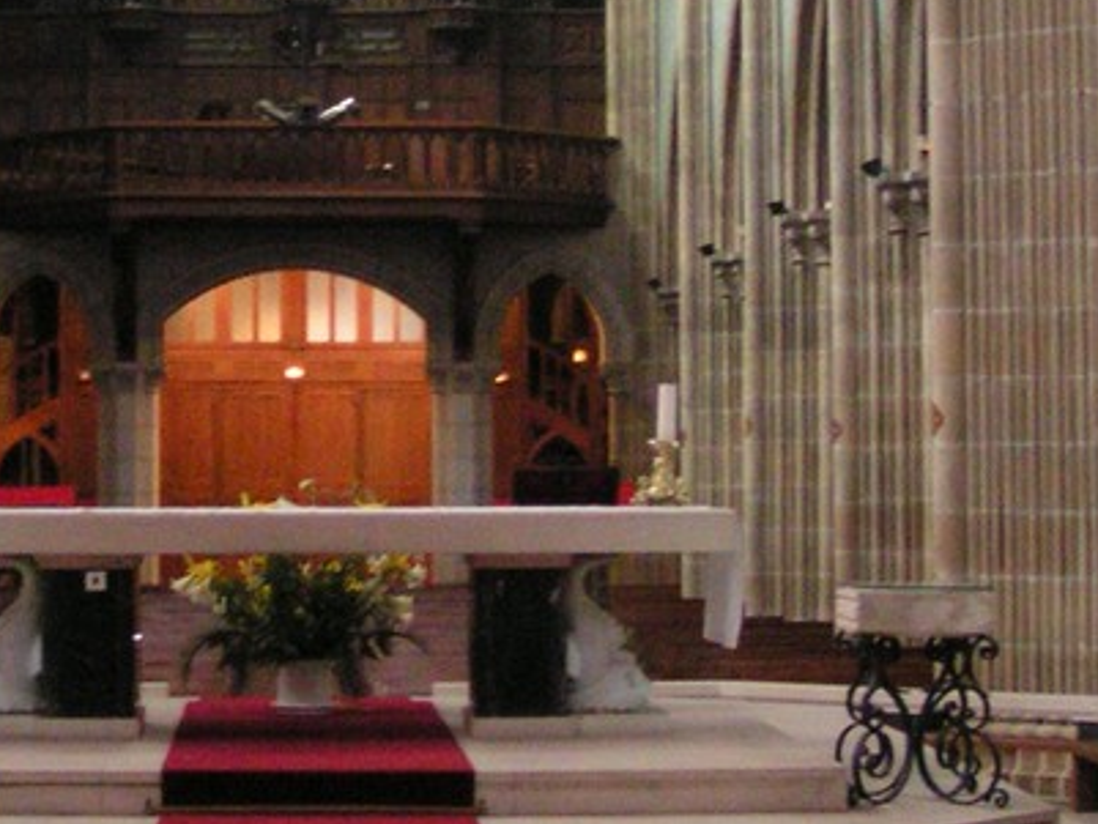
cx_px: 320
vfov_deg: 14.5
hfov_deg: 19.3
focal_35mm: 101
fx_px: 3205
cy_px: 127
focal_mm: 5.8
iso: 400
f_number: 2.8
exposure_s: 1/4
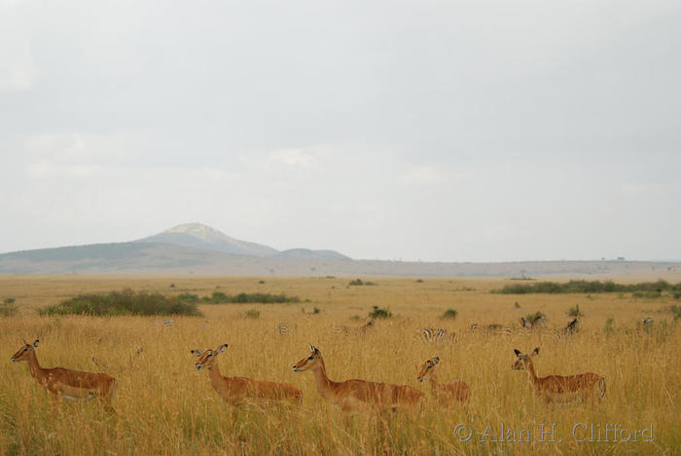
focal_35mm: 120
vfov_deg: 11.4
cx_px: 340
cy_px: 228
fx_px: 2272
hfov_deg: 17.0
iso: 100
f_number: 4.5
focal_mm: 80
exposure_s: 1/250
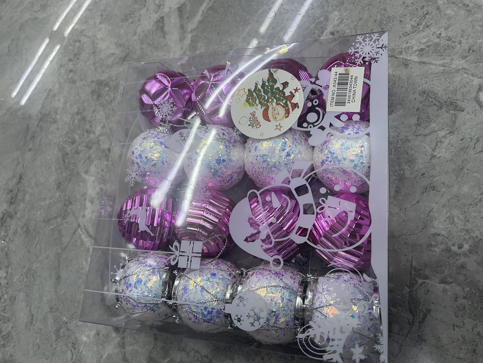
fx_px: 349
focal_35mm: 25
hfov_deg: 69.4
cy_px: 182
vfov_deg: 54.9
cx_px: 242
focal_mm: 5.1
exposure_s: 1/50
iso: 80
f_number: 1.6
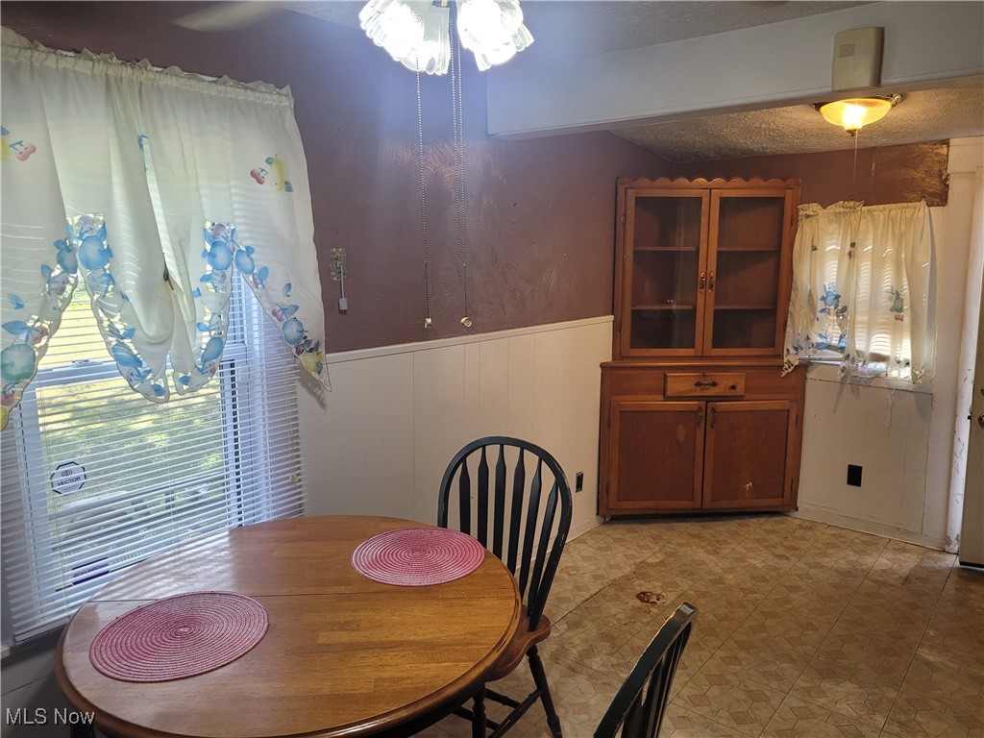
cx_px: 492
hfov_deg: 67.3
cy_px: 369
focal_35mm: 26
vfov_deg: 53.1
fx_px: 739
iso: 160
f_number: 1.8
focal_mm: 5.4
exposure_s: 1/120
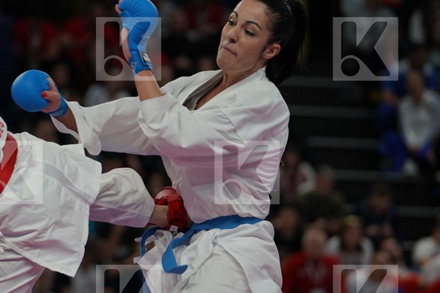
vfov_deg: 5.0
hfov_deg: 7.5
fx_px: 3373
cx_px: 129
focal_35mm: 276
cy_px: 173
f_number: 2.8
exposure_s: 1/1000
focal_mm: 129
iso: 800
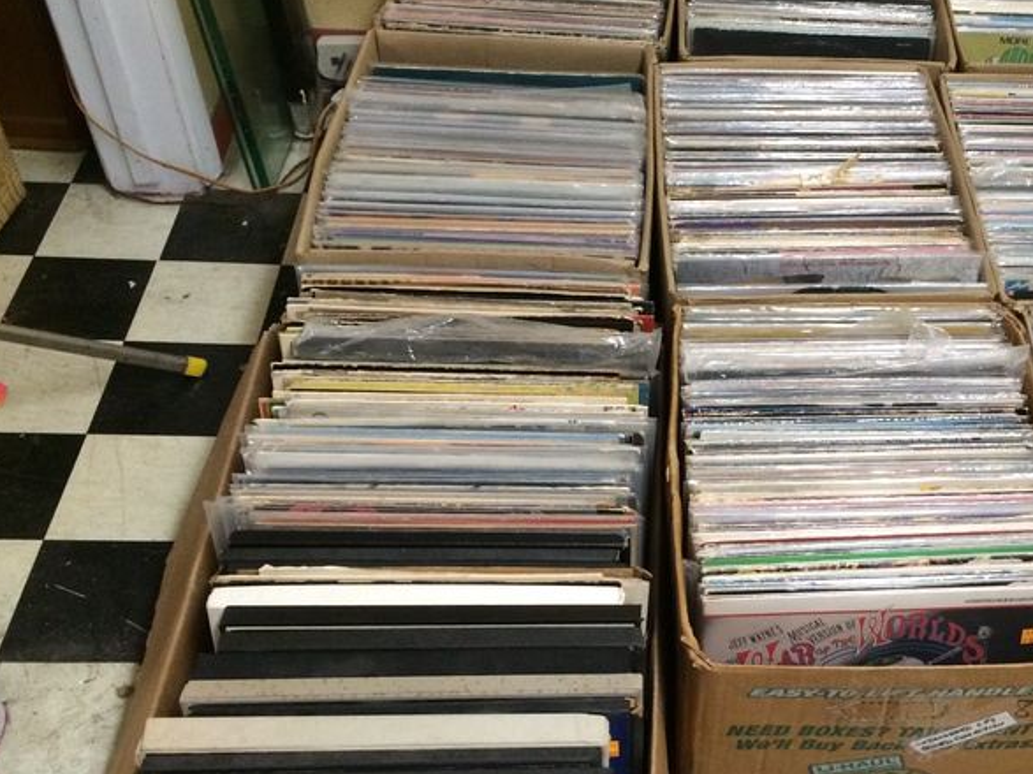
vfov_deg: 31.5
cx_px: 783
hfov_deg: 40.0
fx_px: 1372
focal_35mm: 46
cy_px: 386
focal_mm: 4.12
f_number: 2.2
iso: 250
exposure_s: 1/30
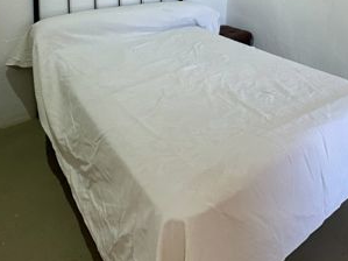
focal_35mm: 33
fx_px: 332
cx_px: 248
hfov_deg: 53.5
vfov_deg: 35.3
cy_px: -41
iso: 160
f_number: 2.2
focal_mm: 2.22
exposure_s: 1/100
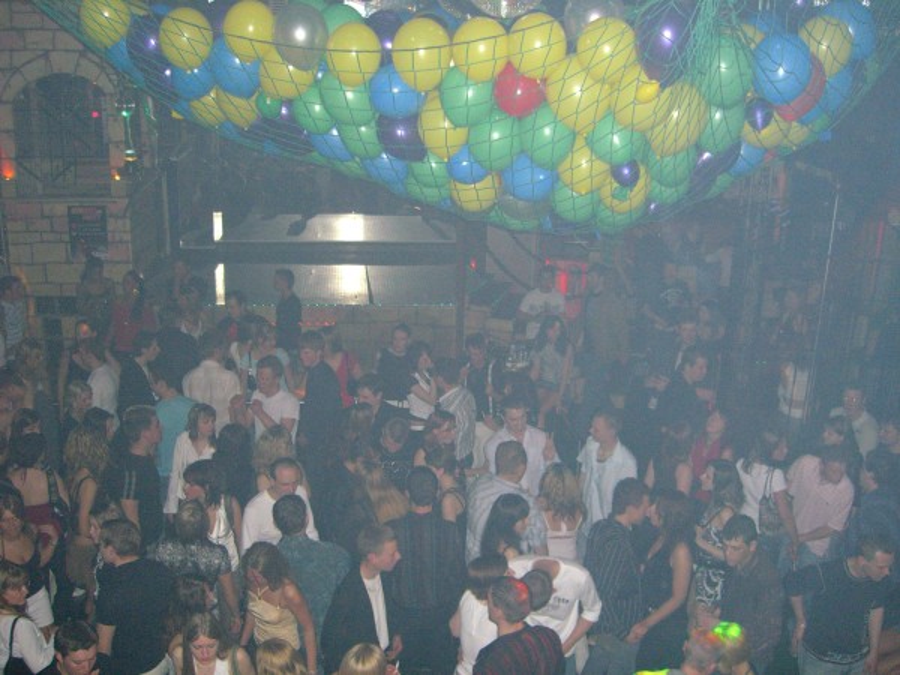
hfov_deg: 49.0
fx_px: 988
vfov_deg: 37.7
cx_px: 450
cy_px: 338
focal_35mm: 38
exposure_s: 1/60
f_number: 2.8
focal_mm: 7.9
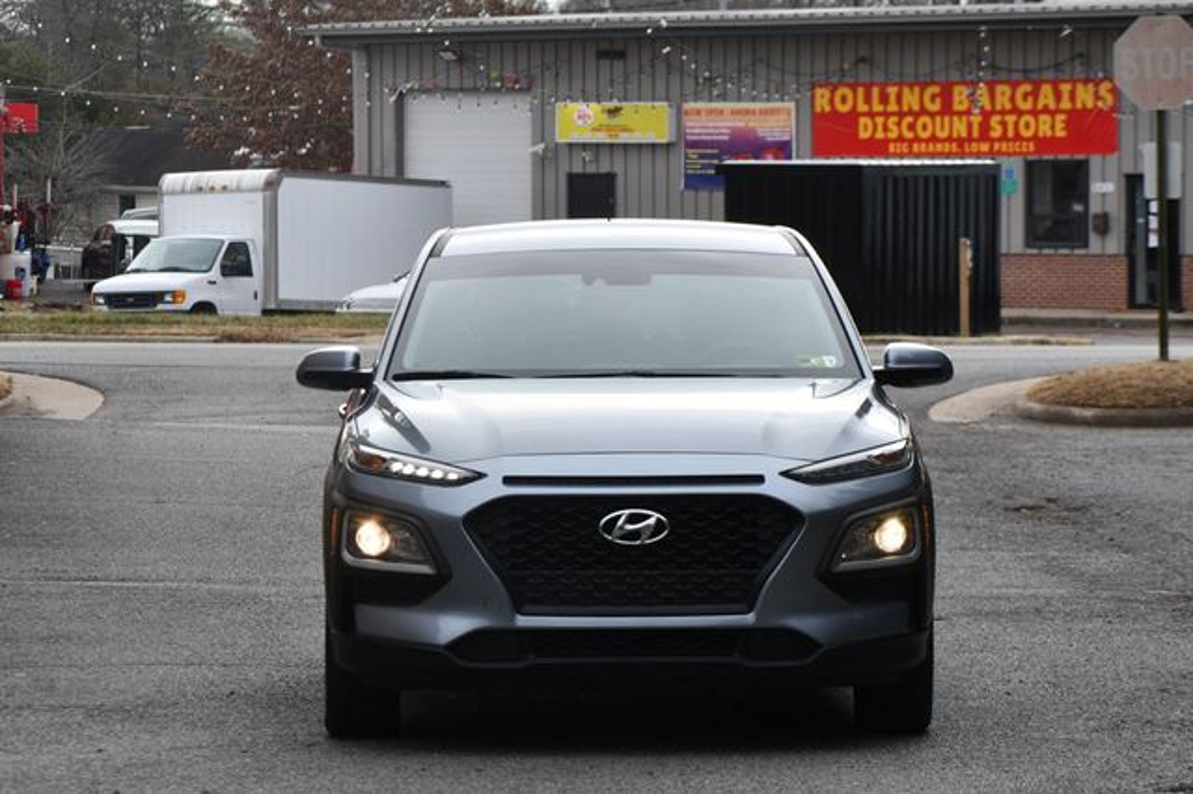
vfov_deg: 9.3
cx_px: 596
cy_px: 397
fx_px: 4869
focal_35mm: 147
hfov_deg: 14.0
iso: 180
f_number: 8
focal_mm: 98
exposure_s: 1/250
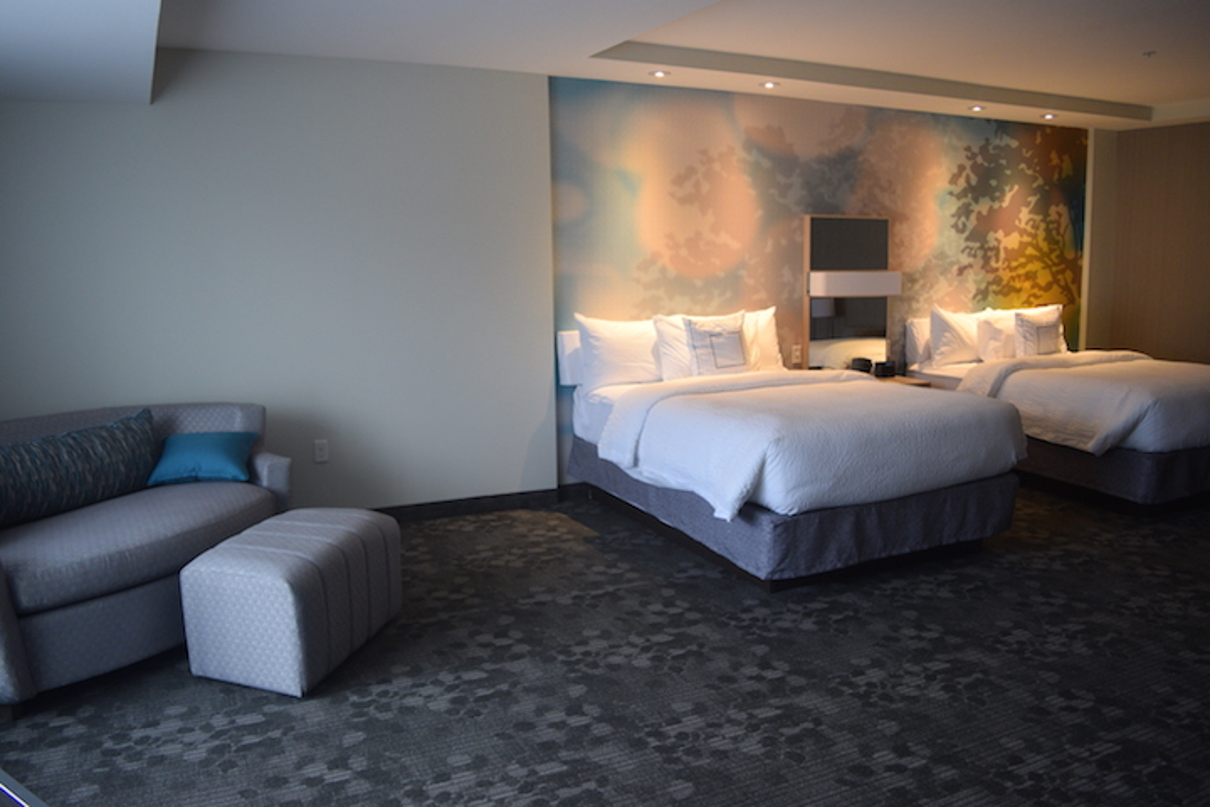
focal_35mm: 27
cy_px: 404
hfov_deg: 67.4
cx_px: 605
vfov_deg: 47.9
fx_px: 907
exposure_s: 1/60
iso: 800
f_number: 4
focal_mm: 18
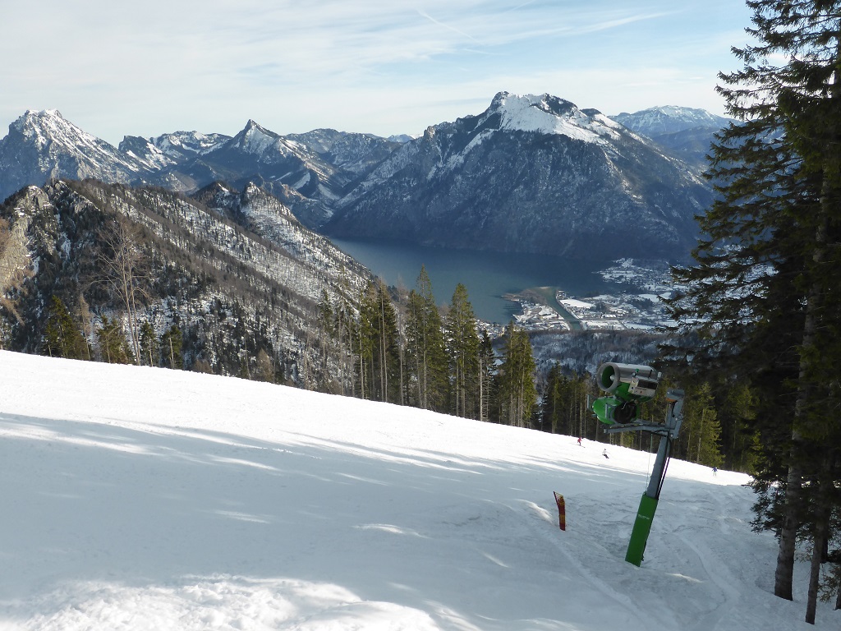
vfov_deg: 49.7
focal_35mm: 28
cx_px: 420
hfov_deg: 63.4
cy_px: 316
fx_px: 680
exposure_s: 1/1000
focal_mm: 4.8
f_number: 3.4
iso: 160
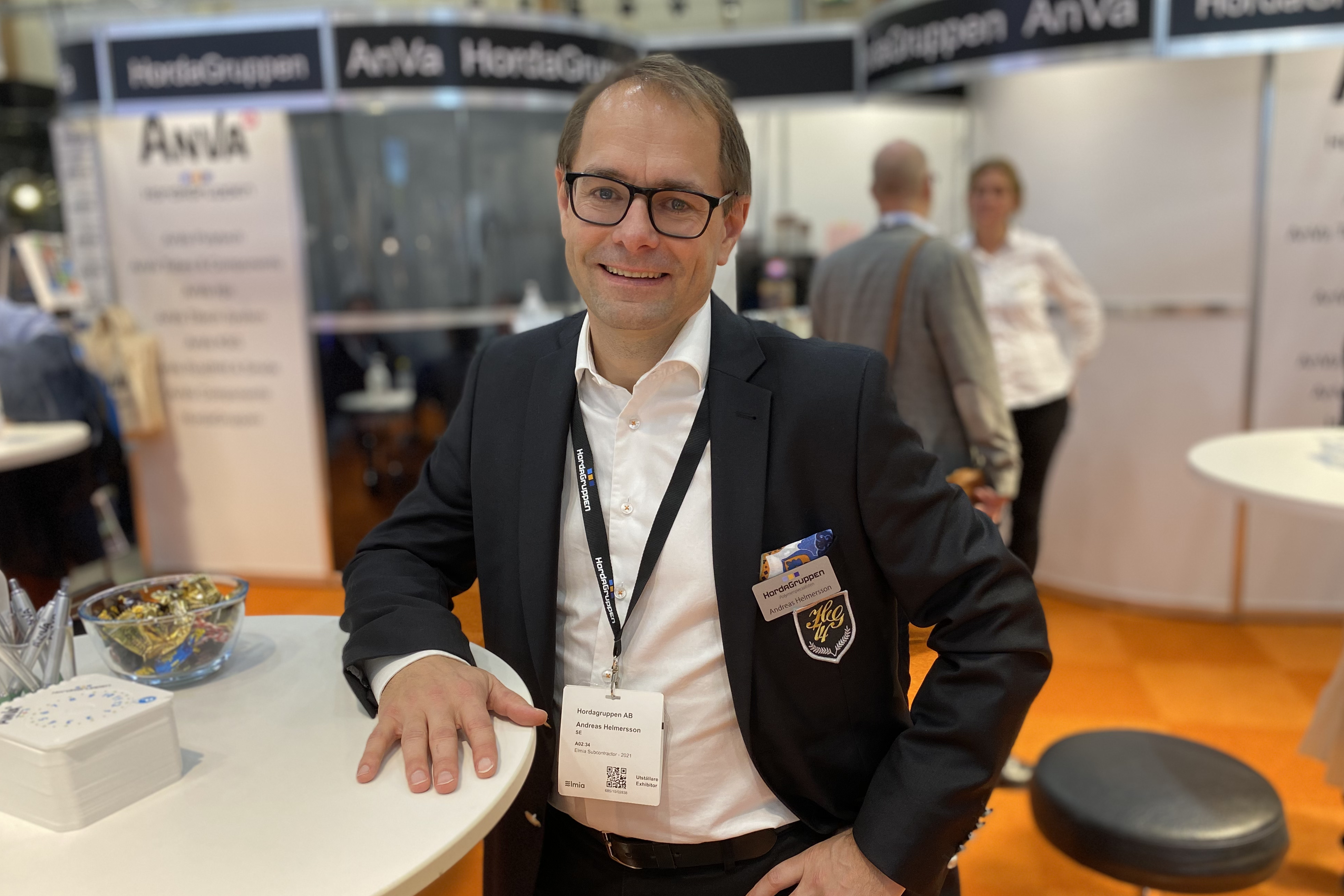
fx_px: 1045
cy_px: 445
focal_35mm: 28
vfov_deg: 46.4
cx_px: 682
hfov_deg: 65.5
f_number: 1.8
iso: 80
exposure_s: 1/50
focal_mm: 4.25
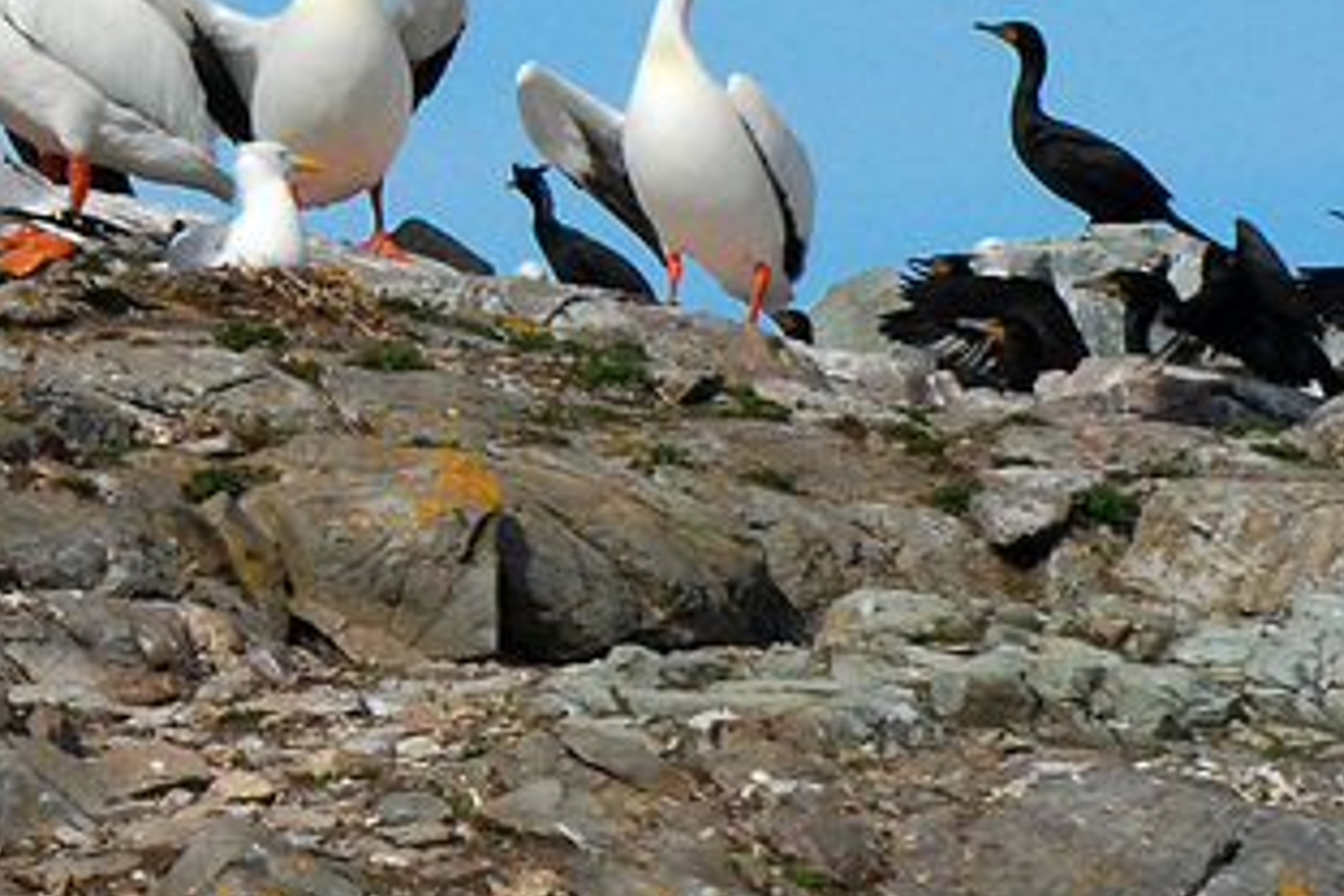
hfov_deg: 2.6
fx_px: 29454
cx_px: -1163
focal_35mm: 789
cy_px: -183
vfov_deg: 1.7
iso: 800
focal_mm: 140
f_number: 20
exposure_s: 1/800
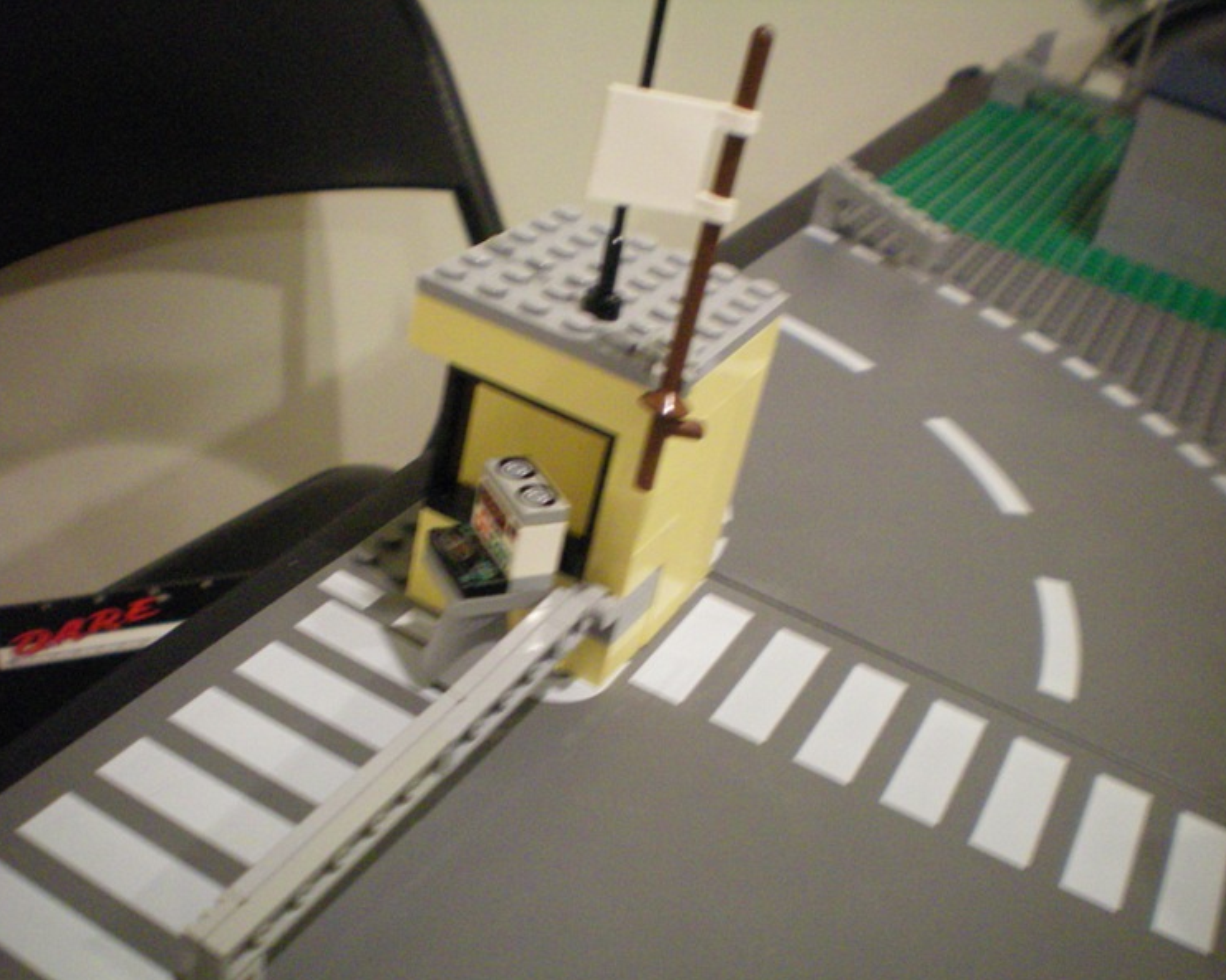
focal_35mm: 40
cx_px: 616
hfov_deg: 45.8
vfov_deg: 37.3
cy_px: 494
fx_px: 1451
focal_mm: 6.3
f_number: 3.1
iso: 400
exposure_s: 1/15
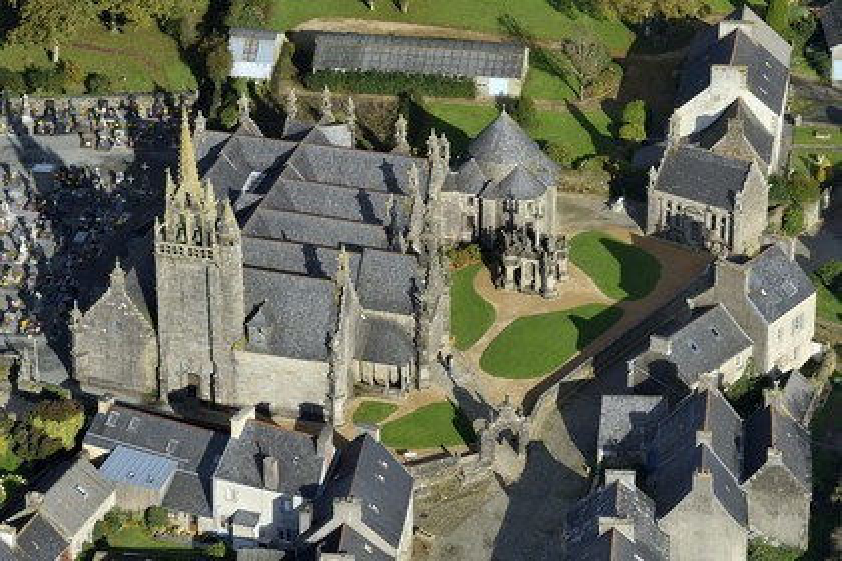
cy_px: 280
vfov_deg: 8.9
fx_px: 3625
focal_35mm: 155
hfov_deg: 13.2
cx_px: 421
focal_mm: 155
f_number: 13
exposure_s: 1/1250
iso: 800
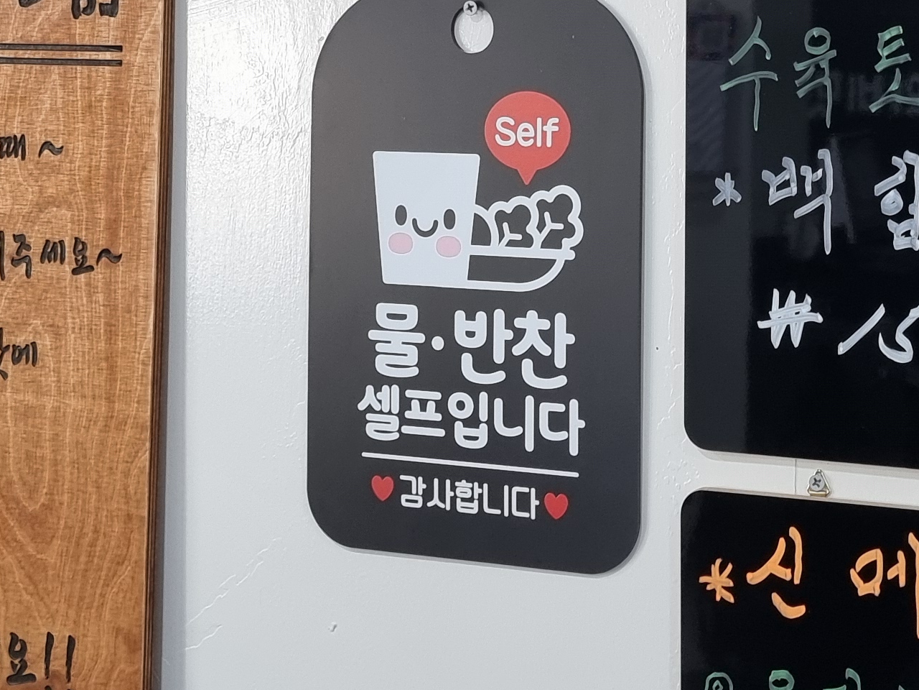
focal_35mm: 75
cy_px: 30
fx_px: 1991
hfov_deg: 25.3
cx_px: 798
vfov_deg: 19.2
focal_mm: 6.7
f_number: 1.8
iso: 100
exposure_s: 1/120
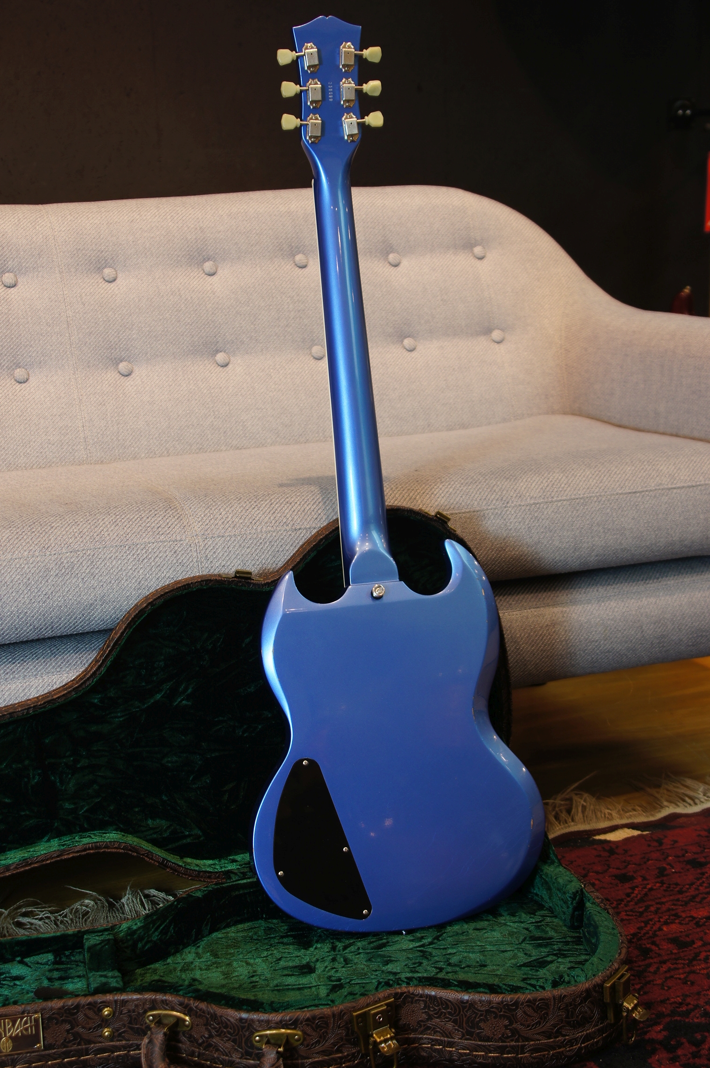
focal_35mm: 52
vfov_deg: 37.9
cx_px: 355
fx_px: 1557
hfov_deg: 25.7
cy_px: 534
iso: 100
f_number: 4.5
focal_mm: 35
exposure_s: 1/8
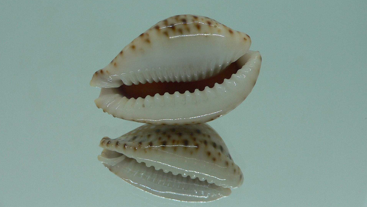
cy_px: 96
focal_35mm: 40
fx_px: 389
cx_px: 178
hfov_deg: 50.5
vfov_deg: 29.7
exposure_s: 1/60
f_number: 2.8
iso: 80
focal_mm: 4.6
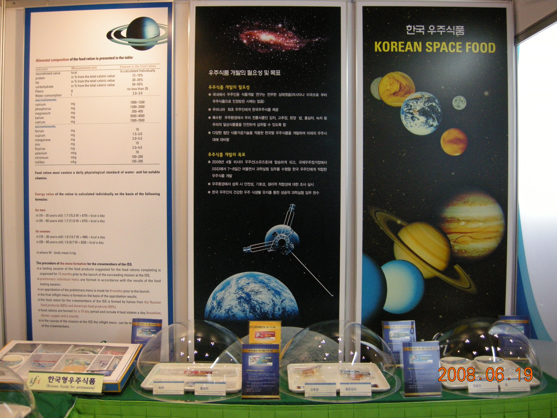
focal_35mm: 35
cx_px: 278
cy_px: 209
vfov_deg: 40.7
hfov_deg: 52.6
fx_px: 563
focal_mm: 7.5
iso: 394
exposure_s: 1/69.8
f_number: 3
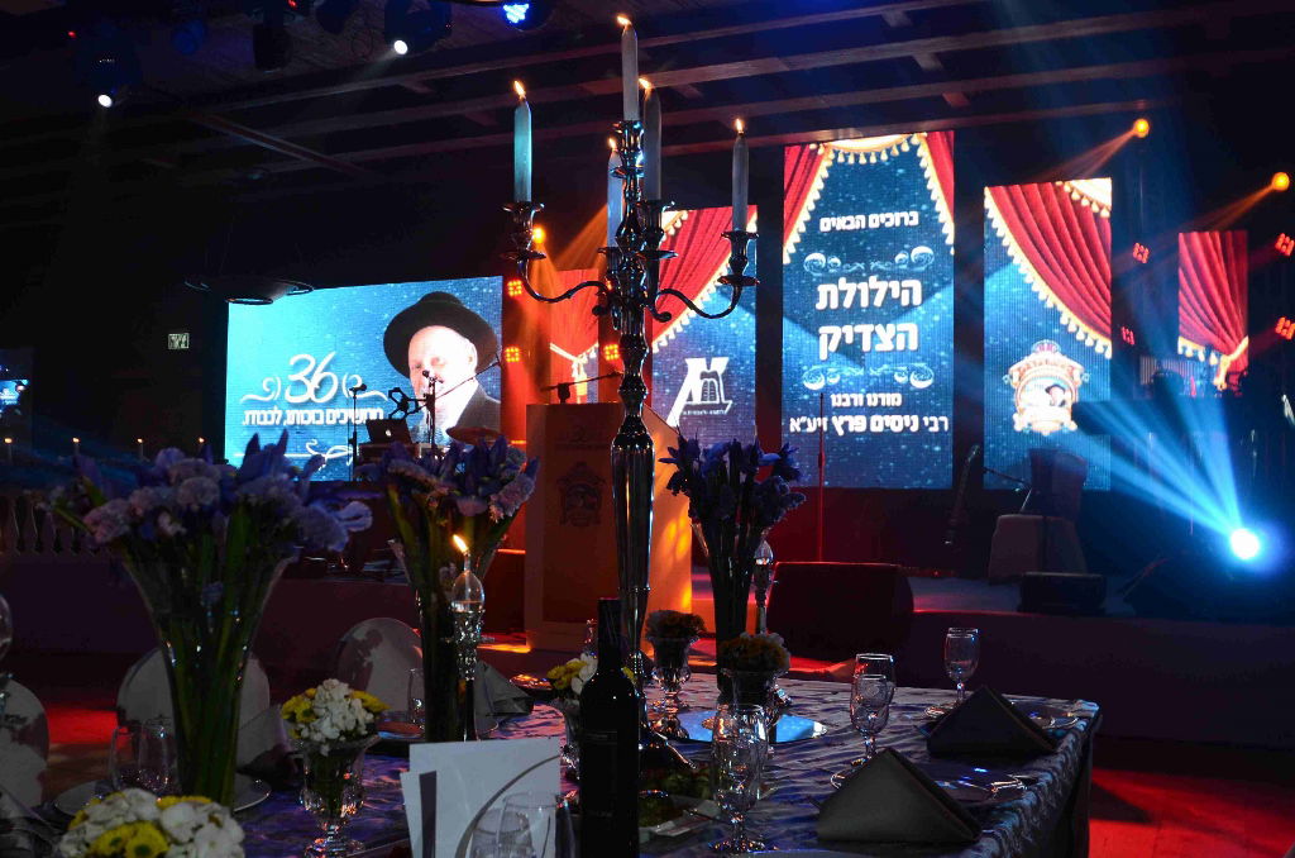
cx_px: 648
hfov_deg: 53.2
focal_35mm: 36
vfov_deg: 36.7
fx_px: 1292
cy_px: 429
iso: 640
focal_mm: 24
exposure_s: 1/60
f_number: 4.5
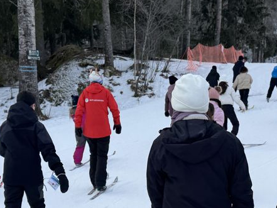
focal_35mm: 74
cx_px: 168
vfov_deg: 19.7
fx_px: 592
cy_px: 163
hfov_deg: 26.3
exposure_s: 1/1311
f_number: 1.78
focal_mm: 6.76
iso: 80
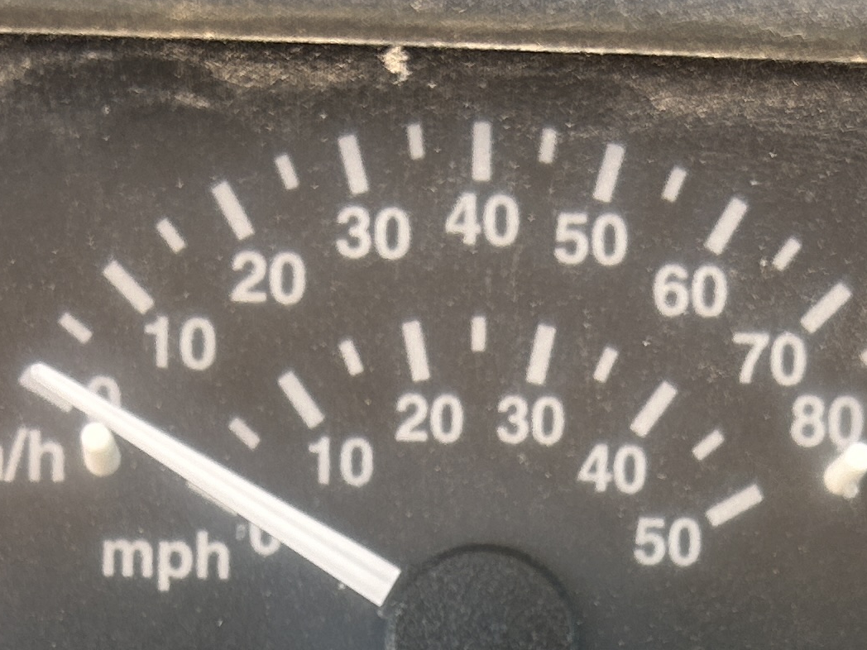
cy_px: 1219
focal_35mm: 100
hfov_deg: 19.6
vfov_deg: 13.2
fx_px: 2505
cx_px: 427
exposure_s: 1/117
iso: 40
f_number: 1.5
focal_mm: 5.7
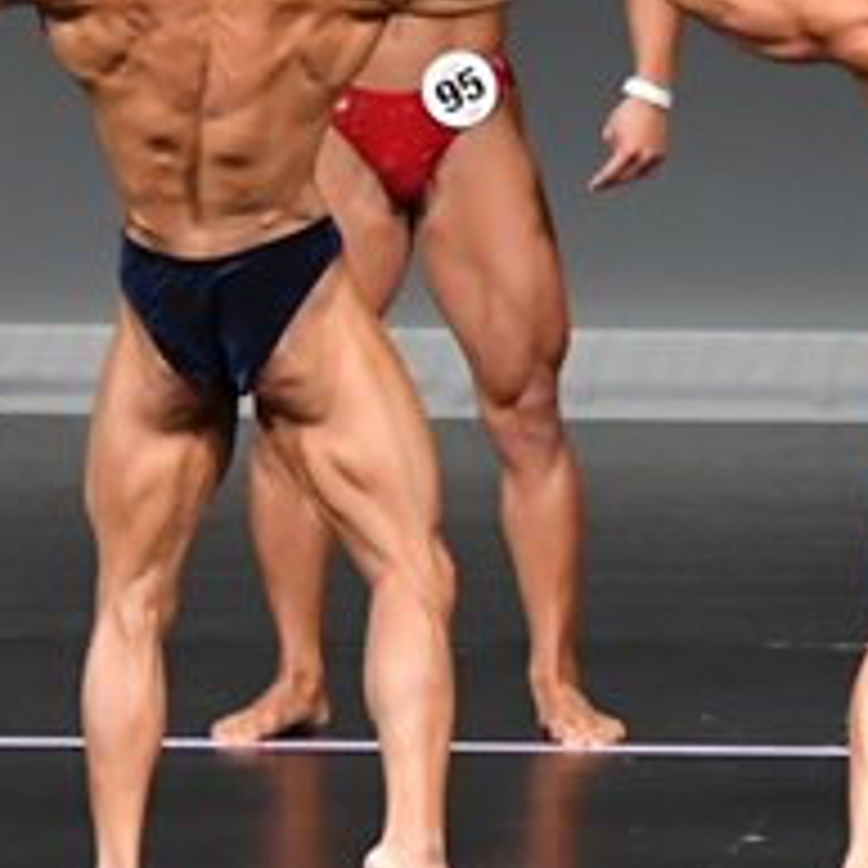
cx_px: 717
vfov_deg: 2.1
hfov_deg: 2.1
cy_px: 189
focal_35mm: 820
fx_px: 23263
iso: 5000
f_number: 5.6
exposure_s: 1/400
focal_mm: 160
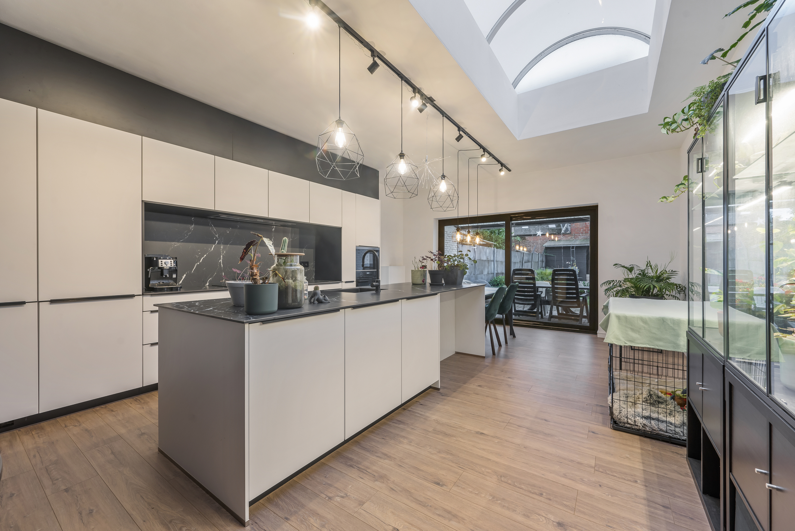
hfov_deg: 104.2
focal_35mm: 14
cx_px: 398
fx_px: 309
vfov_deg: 81.3
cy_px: 266
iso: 250
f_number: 8
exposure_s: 1/5
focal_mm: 14
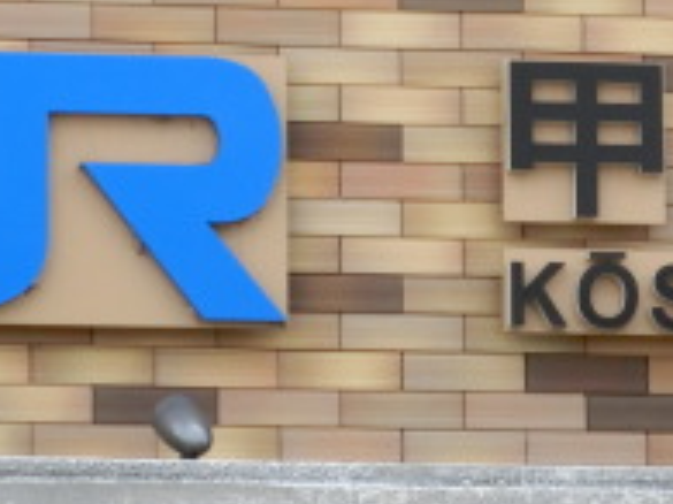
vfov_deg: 2.7
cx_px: 763
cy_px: 148
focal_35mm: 542
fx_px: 10531
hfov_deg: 3.7
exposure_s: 1/160
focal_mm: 29.5
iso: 125
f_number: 5.9
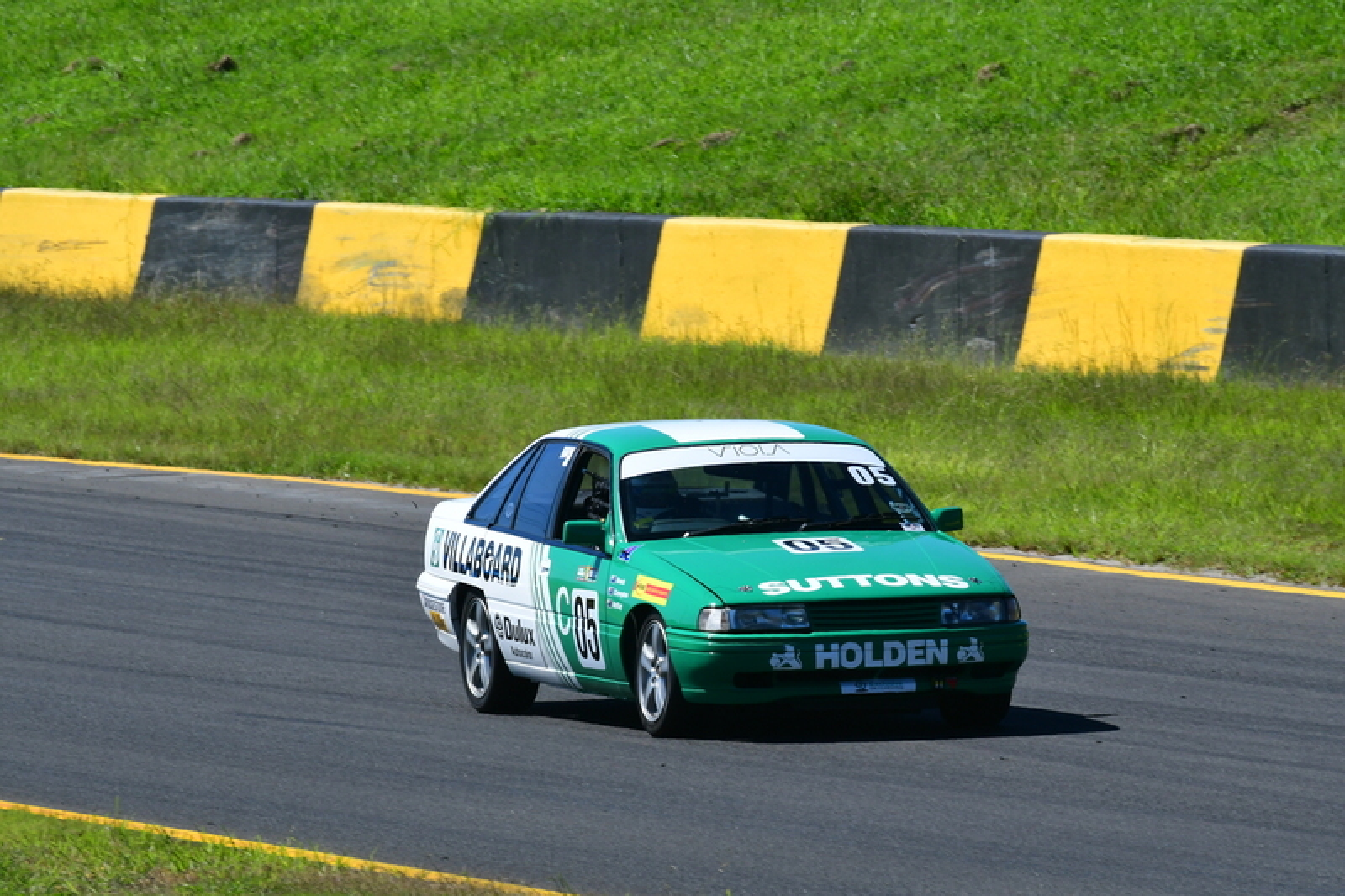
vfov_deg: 2.0
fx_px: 25212
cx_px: 672
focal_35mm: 675
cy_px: 448
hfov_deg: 3.1
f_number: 13
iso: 500
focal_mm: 450
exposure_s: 1/640
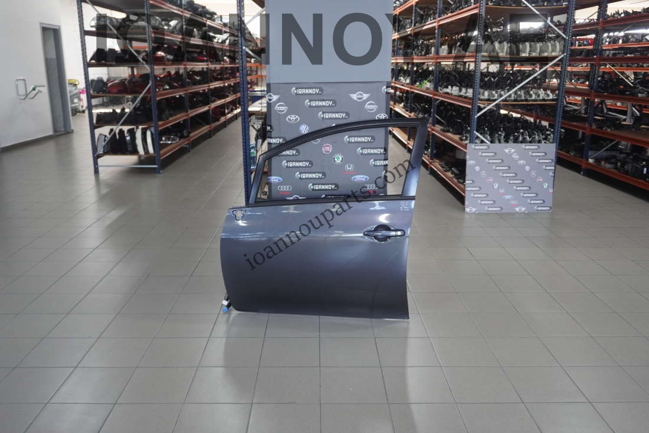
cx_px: 324
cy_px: 216
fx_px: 541
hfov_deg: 61.9
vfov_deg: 43.6
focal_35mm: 30
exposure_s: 1/160
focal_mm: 20
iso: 2000
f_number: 4
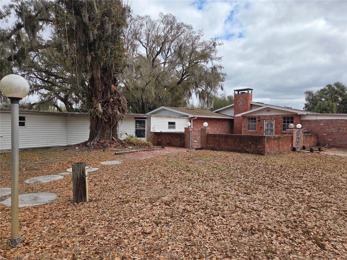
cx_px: 174
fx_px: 231
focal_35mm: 23
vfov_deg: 58.9
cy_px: 130
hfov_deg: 73.9
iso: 80
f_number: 1.8
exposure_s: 1/4885
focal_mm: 5.4
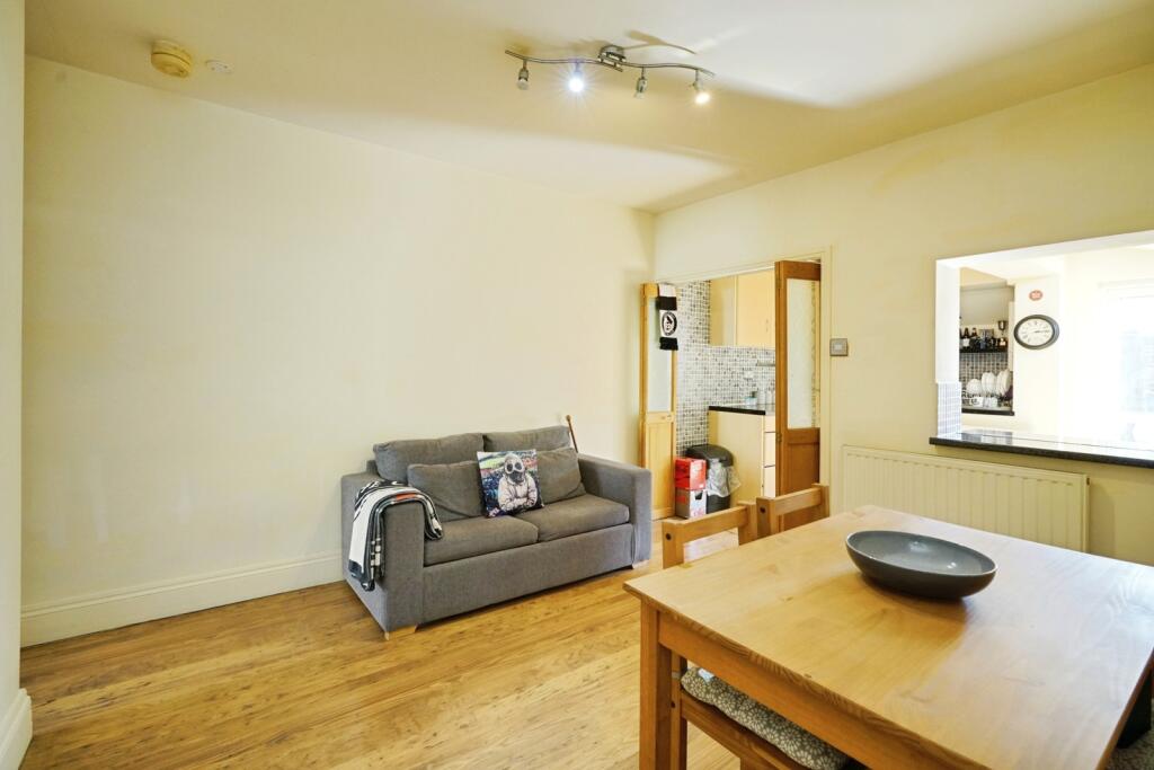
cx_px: 577
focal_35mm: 16
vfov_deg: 73.8
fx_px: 513
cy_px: 385
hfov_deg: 96.7
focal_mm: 16
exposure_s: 1/40
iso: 2000
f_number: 8
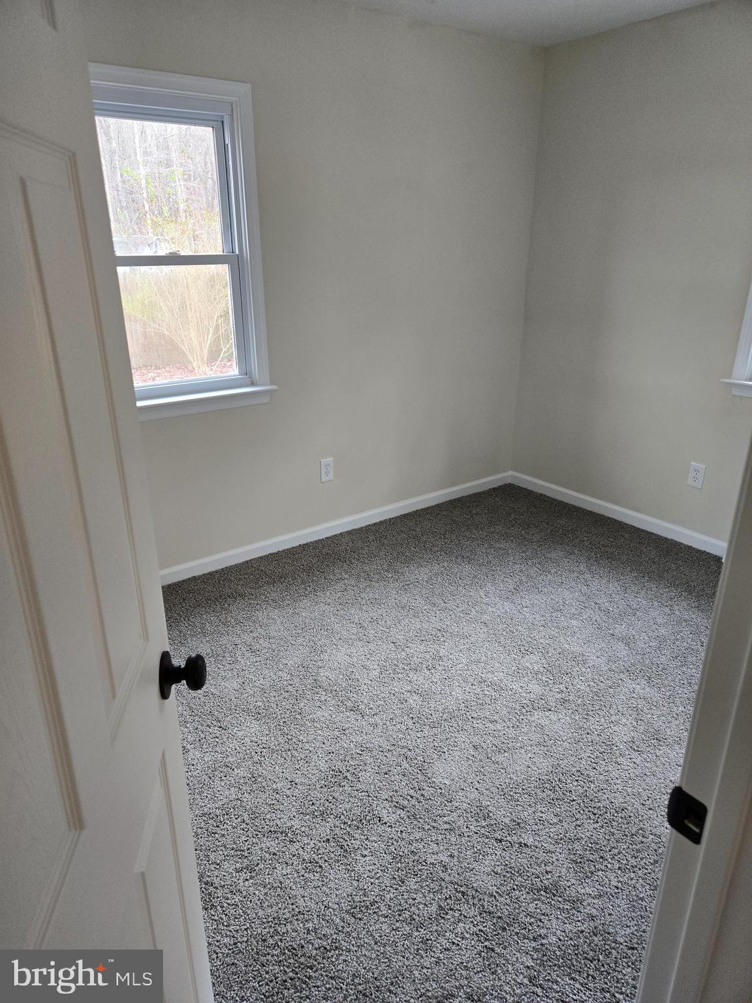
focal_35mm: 23
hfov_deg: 58.9
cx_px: 376
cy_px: 502
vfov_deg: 73.9
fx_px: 666
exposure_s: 1/120
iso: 160
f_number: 1.8
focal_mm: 5.4
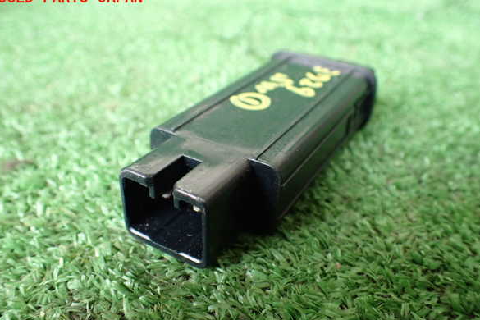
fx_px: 427
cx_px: 240
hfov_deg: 58.7
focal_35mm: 32
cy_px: 171
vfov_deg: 41.1
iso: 800
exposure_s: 1/125
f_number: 2.3
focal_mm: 5.4
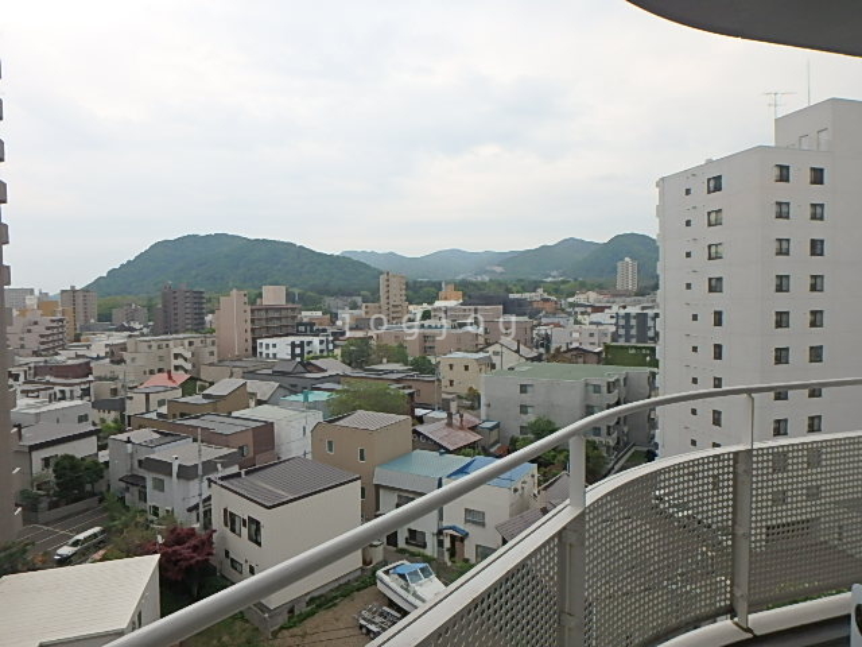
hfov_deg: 79.0
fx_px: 523
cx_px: 431
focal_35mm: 21
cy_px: 324
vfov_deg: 63.4
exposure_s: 1/320
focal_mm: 3.7
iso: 125
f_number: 3.5
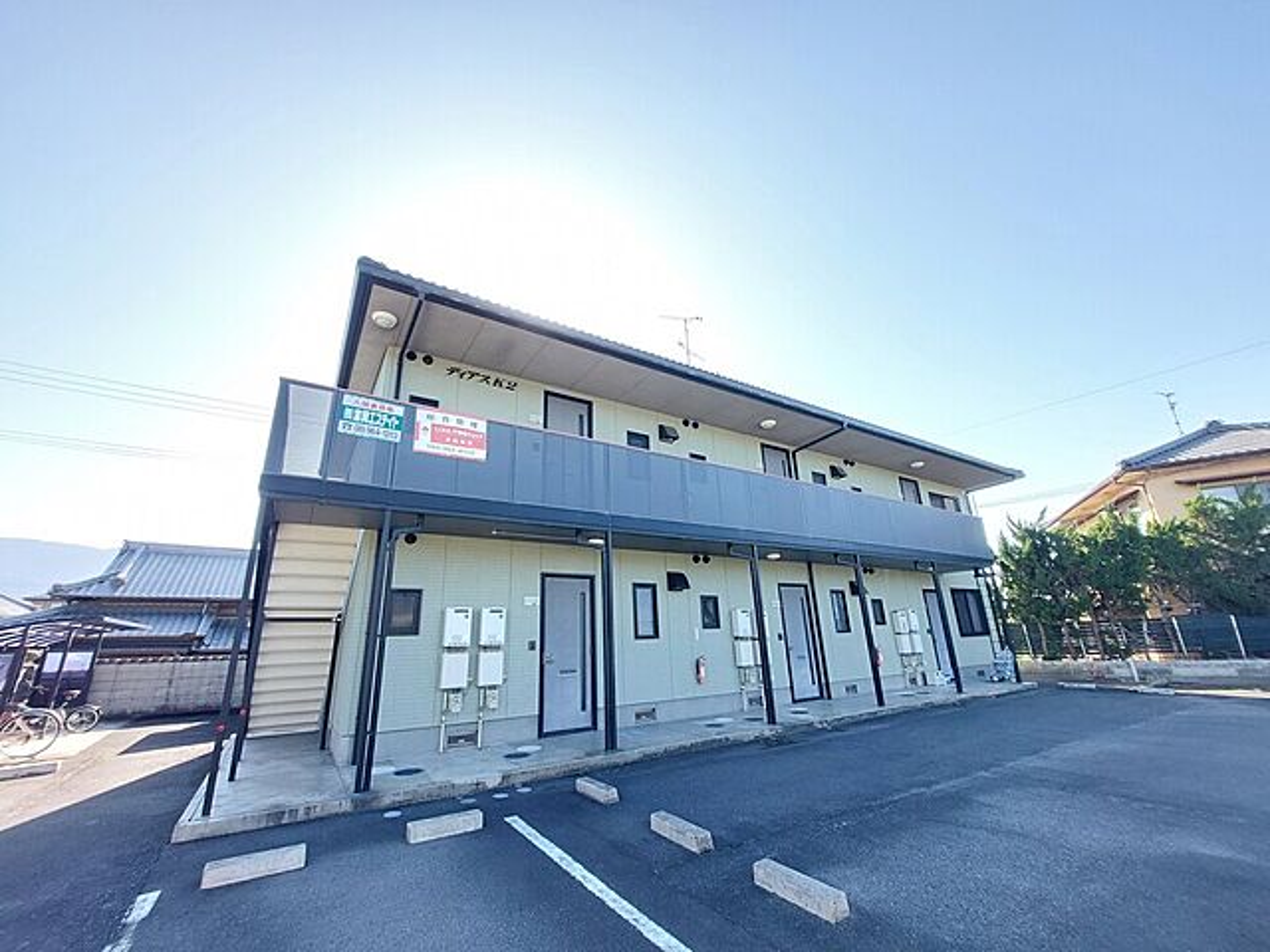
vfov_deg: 89.9
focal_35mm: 13
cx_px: 635
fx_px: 477
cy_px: 476
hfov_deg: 106.2
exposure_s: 1/120
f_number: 2.2
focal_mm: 1.74
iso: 64
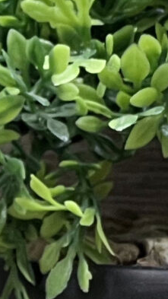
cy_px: 212
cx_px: -612
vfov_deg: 3.9
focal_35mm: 547
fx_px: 4333
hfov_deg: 2.2
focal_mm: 9
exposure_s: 1/100
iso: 100
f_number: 2.8
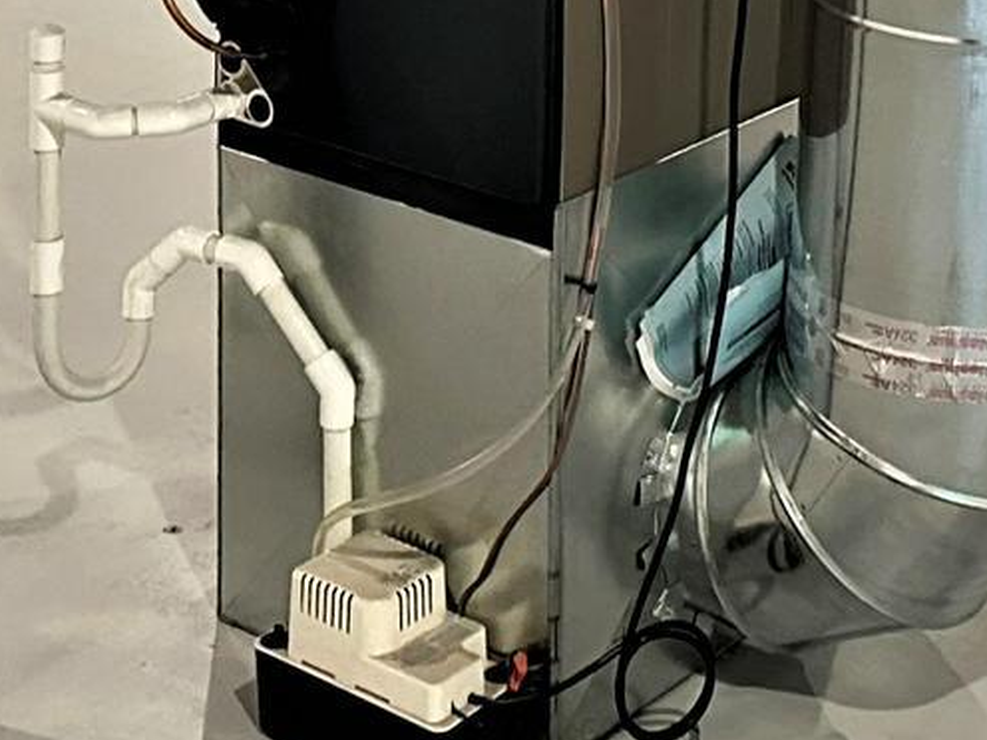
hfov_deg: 19.8
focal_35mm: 99
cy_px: -358
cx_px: 654
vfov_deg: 14.0
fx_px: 2823
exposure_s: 1/60
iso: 640
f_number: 1.78
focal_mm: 6.86
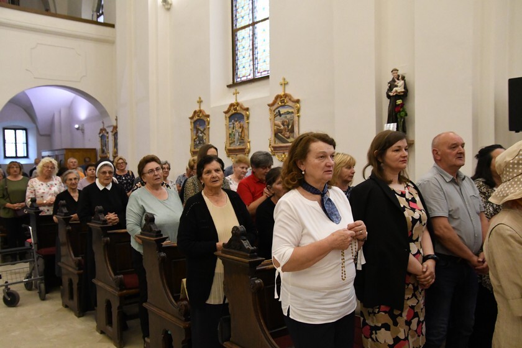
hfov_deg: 57.2
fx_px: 478
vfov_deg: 40.0
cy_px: 174
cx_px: 261
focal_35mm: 33
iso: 6400
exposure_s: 1/125
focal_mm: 22
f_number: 5.6
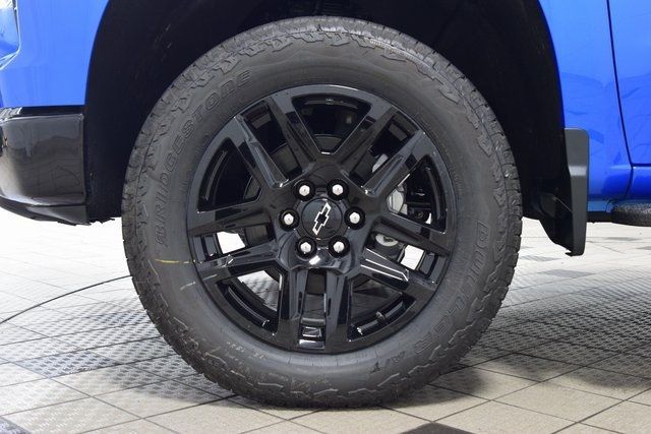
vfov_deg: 29.0
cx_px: 326
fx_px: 841
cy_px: 217
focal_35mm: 46
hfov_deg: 42.3
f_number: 6.3
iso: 1250
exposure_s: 1/15
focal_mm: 31
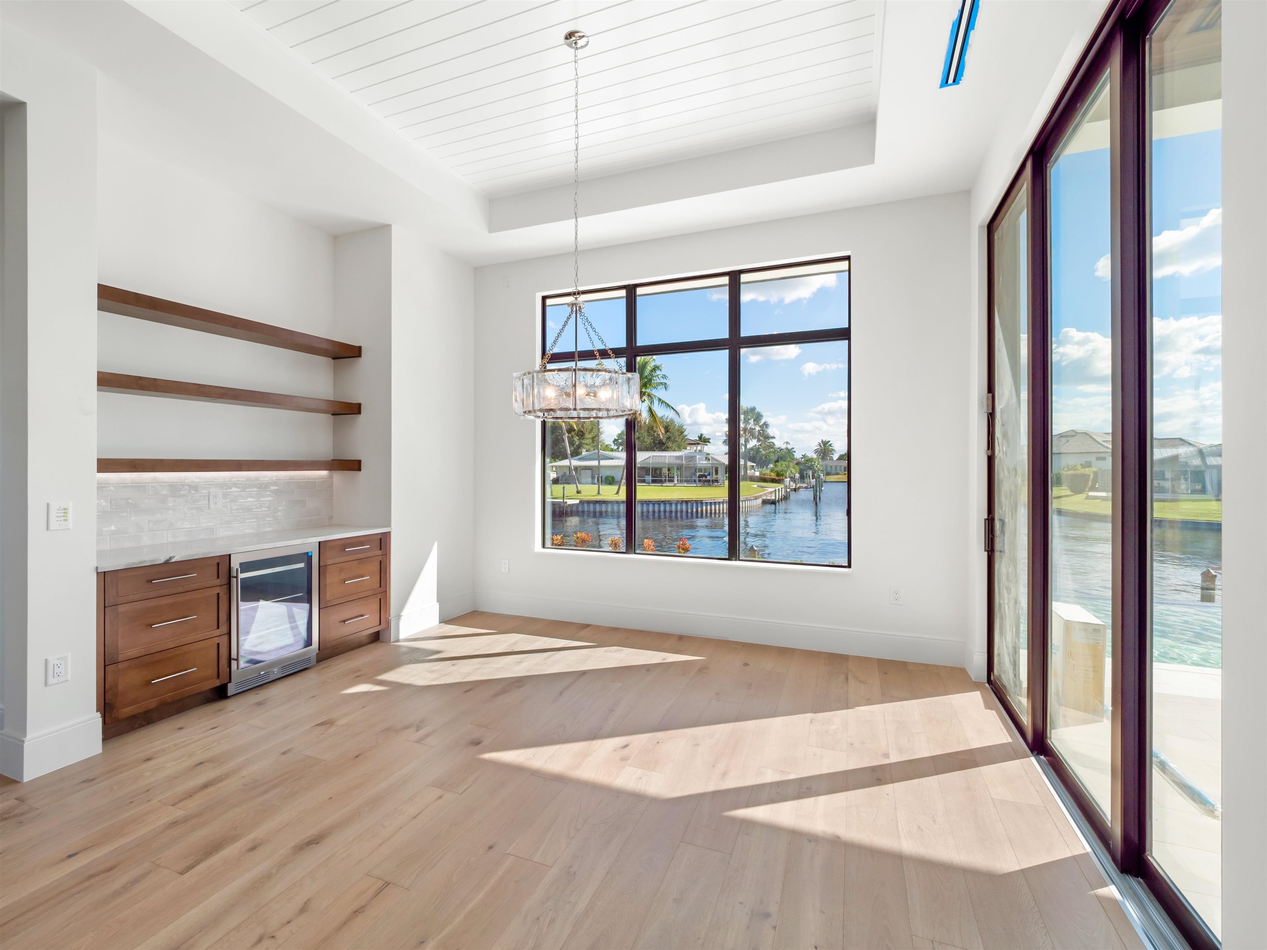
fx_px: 512
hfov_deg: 102.1
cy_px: 475
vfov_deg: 85.7
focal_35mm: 14
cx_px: 634
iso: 200
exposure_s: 1/60
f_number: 7.1
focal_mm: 7
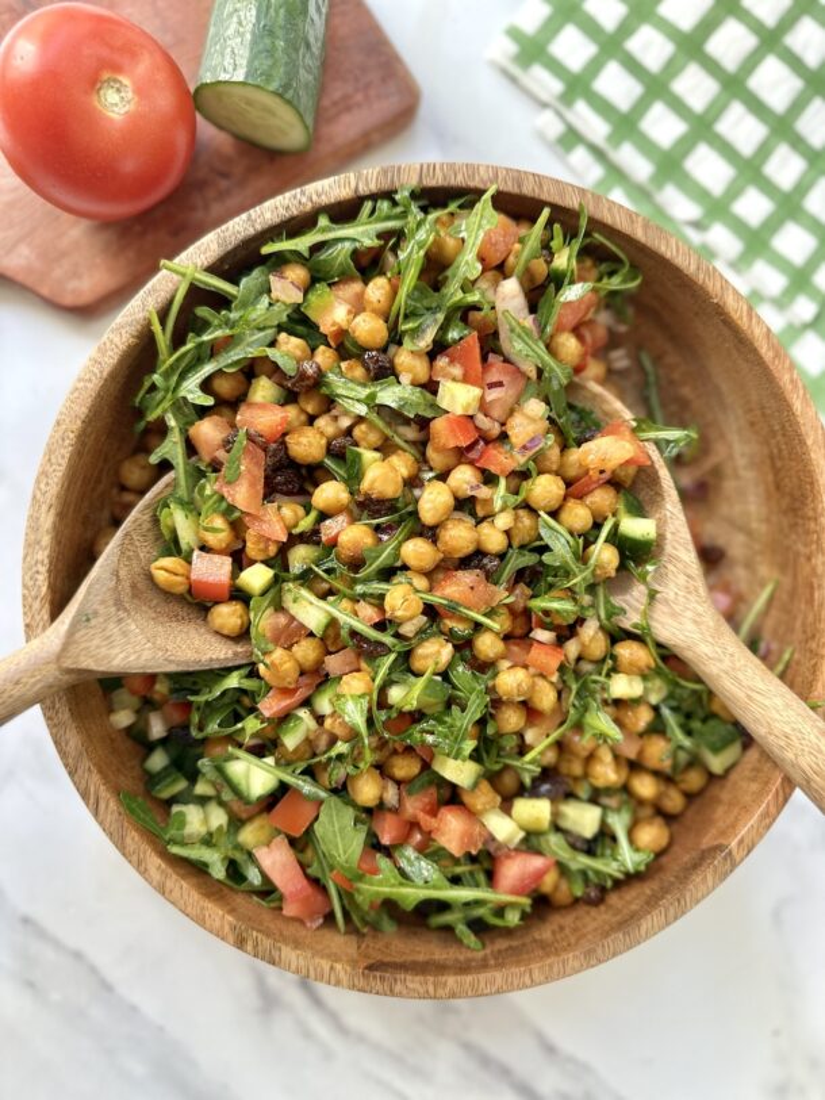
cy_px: 550
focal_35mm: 24
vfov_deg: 71.6
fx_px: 762
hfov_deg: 56.8
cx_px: 412
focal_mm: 6.86
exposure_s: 1/120
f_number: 1.78
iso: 250
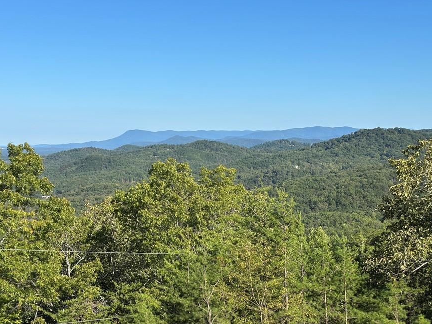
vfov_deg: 25.7
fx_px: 712
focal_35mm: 57
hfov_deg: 33.7
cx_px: 191
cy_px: 175
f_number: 1.78
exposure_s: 1/5000
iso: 80
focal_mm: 6.86
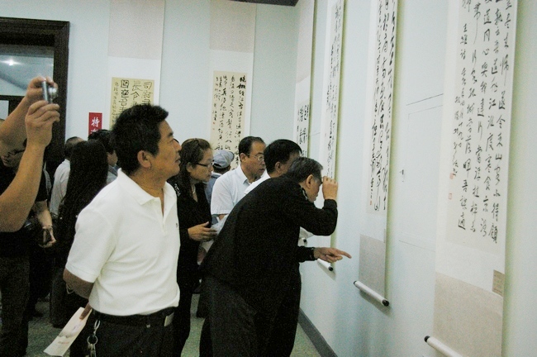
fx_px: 581
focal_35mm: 39
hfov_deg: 49.6
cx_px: 268
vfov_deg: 34.1
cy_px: 178
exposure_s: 1/125
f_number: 4
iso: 1600
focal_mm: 26
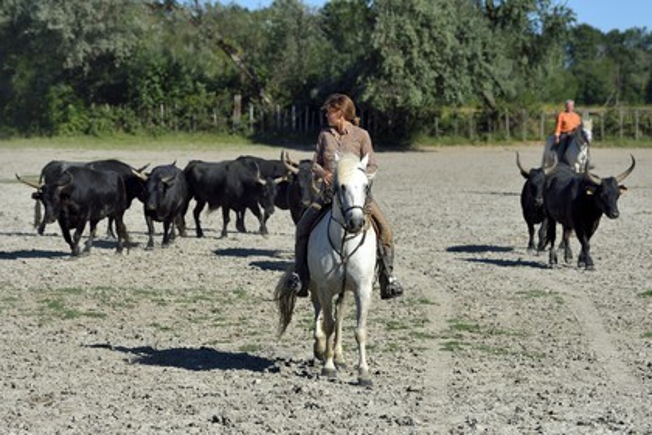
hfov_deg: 13.7
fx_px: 2716
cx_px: 326
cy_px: 218
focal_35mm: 150
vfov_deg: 9.1
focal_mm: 150
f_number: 6.3
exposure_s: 1/2000
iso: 400
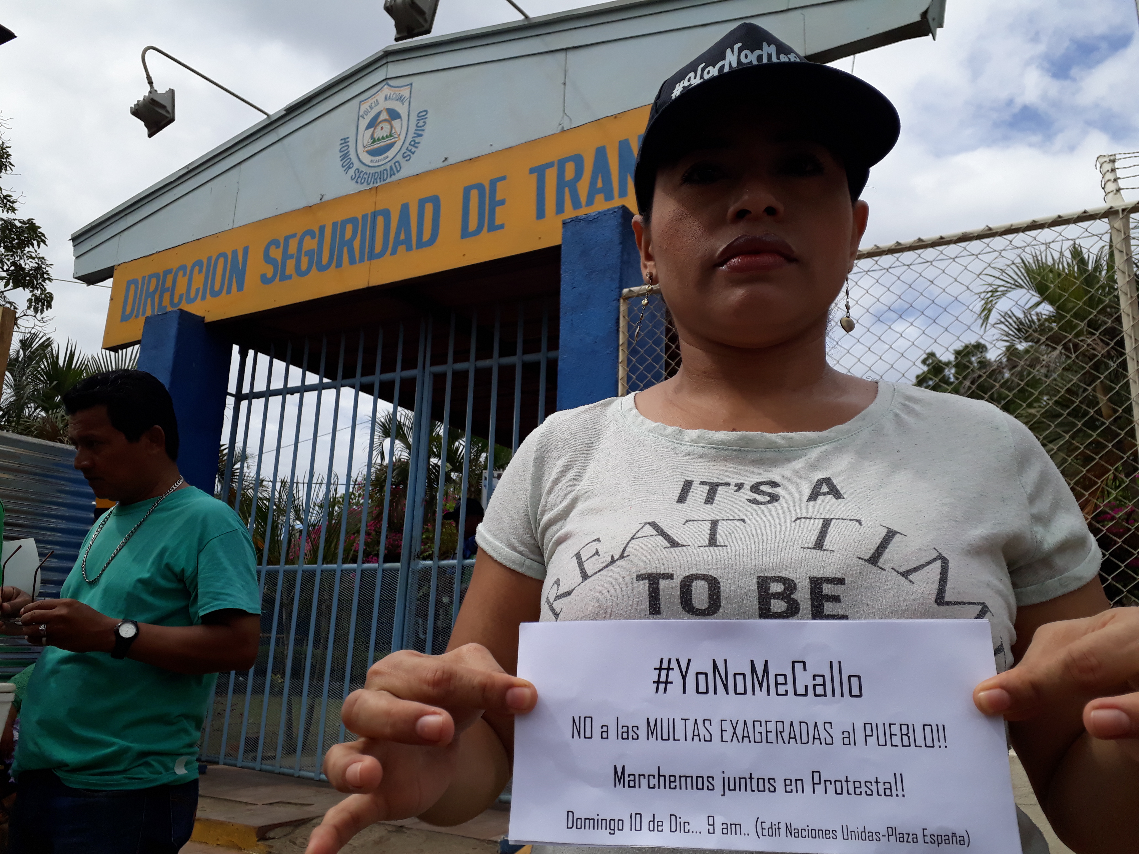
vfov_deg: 51.4
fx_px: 888
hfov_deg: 65.3
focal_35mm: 27
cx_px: 570
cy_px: 427
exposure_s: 1/1767
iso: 40
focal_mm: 3.6
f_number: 1.9
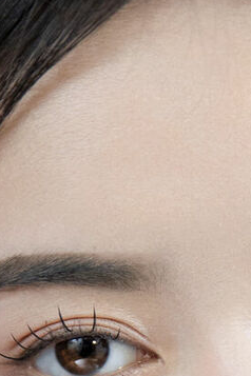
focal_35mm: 304
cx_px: 264
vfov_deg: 6.7
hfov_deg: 4.5
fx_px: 3179
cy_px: 623
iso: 1250
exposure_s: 1/100
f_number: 3.2
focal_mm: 70
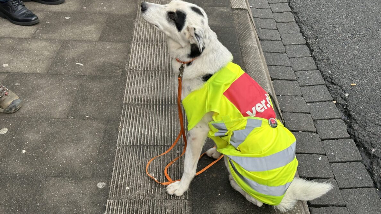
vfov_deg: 22.5
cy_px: 70
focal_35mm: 53
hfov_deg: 39.2
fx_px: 535
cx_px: 192
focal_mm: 6.86
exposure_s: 1/521
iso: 64
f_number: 1.78
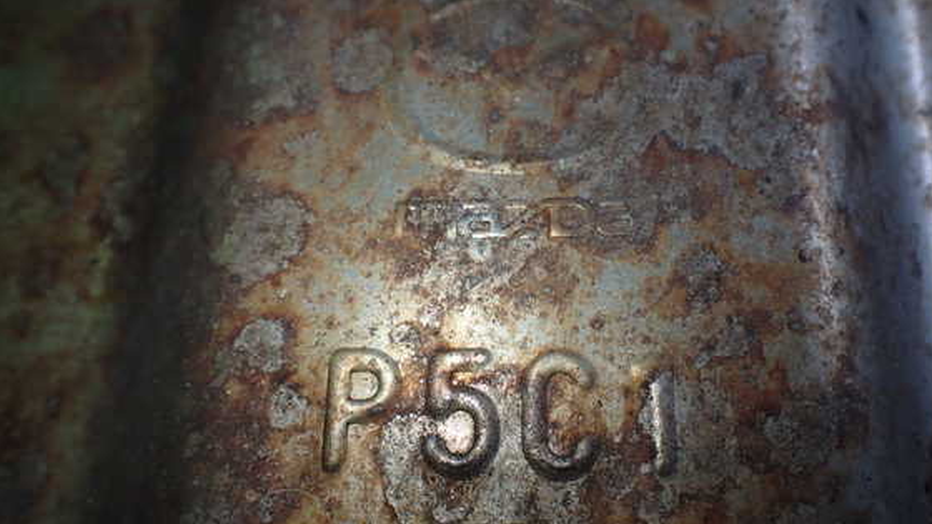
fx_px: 865
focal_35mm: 35
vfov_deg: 33.7
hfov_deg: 56.6
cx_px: 493
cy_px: 251
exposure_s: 1/125
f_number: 2.3
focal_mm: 5.4
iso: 125
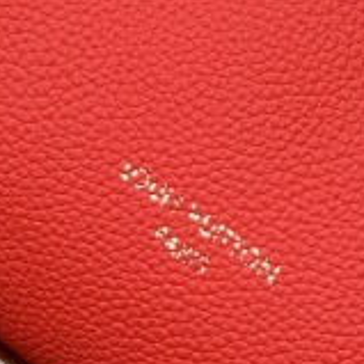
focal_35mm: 415
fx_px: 4937
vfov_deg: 4.2
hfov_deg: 4.2
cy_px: -355
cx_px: 385
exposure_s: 1/122
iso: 25
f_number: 2.4
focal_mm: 6
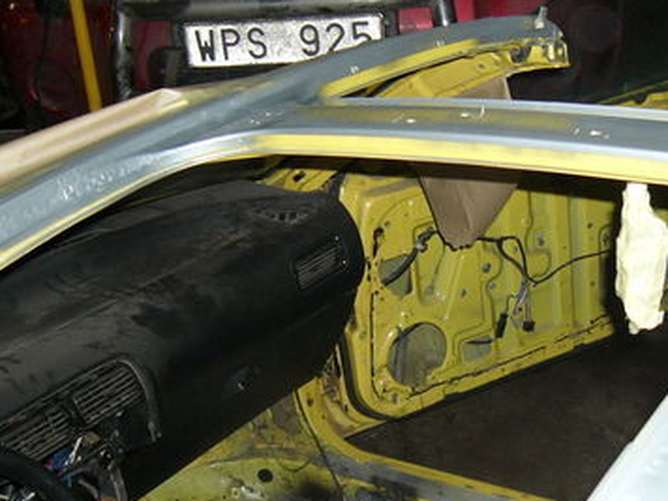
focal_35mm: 63
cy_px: 274
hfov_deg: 30.3
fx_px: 1216
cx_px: 492
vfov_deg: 23.3
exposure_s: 1/60
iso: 200
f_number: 2.8
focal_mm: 5.8
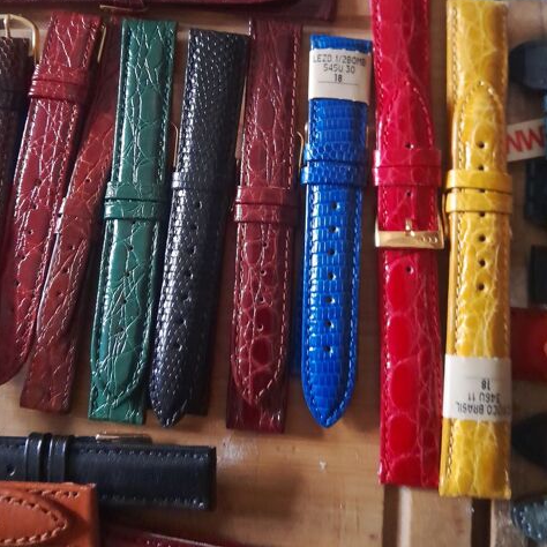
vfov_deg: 52.1
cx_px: 272
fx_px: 554
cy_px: 215
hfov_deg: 52.5
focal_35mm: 31
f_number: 1.8
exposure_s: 1/10
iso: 1600
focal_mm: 3.98
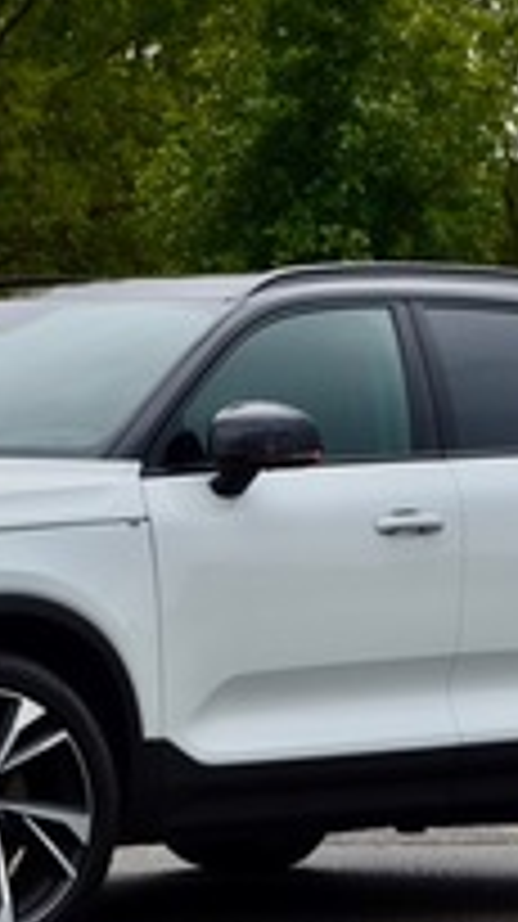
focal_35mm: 190
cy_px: 582
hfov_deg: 6.4
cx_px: 108
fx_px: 4649
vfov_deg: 11.3
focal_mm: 62
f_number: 10
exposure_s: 1/80
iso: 200
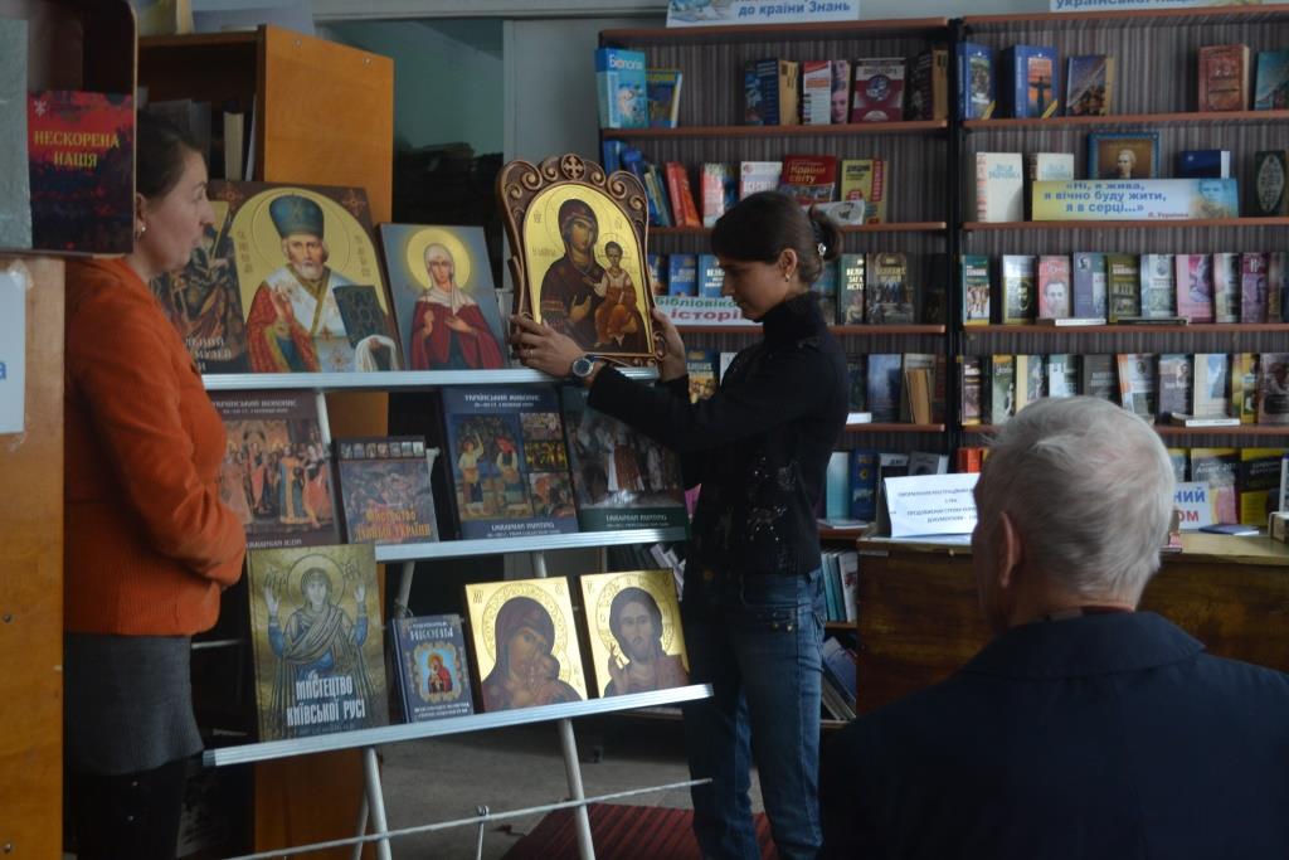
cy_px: 430
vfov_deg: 28.1
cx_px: 644
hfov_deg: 41.1
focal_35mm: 48
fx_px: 1719
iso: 640
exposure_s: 1/15
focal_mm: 32
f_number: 4.8
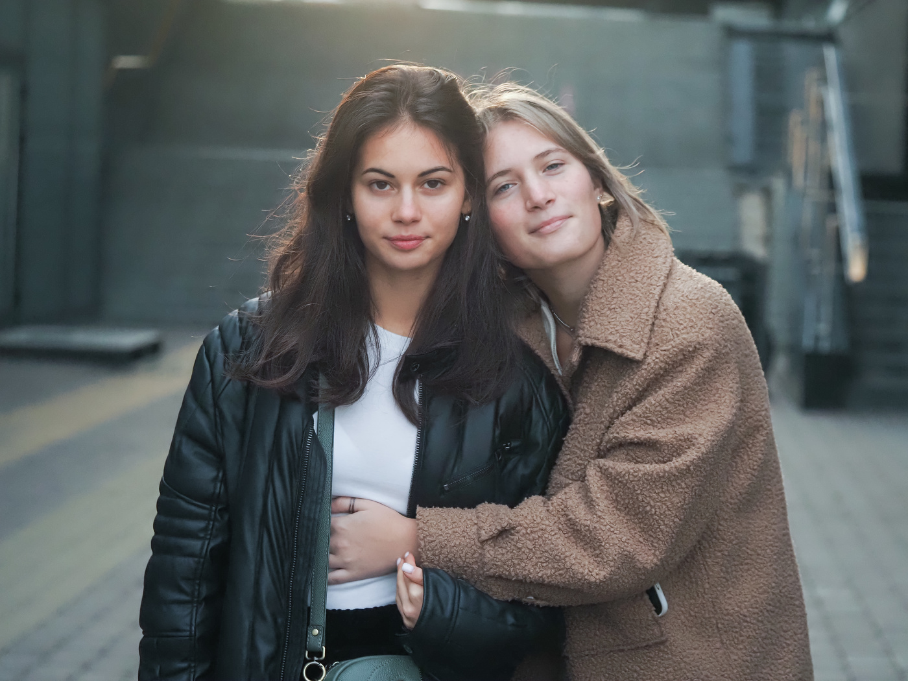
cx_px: 454
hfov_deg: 16.4
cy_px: 340
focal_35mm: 120
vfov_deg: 12.3
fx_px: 3148
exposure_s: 1/1600
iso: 1600
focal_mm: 60
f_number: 2.8
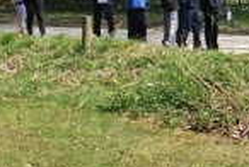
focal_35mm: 148
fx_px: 1026
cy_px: -40
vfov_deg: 9.2
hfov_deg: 13.2
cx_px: 362
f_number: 7.1
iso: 100
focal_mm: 24
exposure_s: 1/200
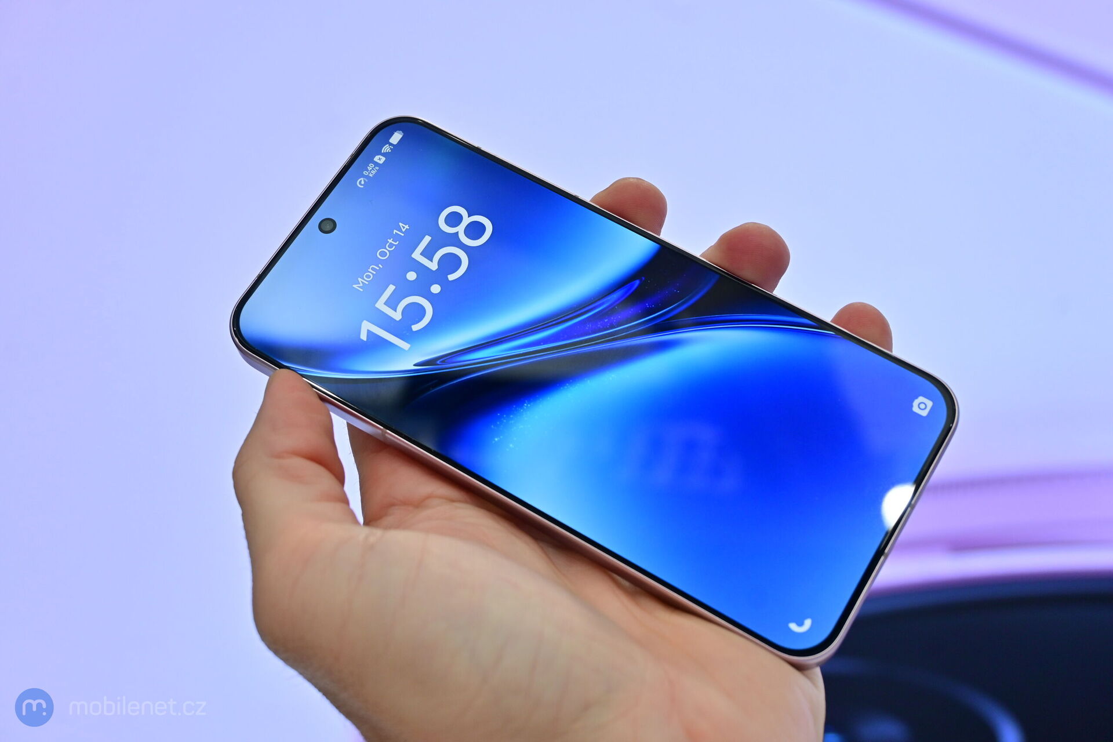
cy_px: 371
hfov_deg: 43.0
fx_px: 1414
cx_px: 556
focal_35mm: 46
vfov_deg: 29.4
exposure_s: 1/160
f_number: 6.3
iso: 320
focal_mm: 30.5
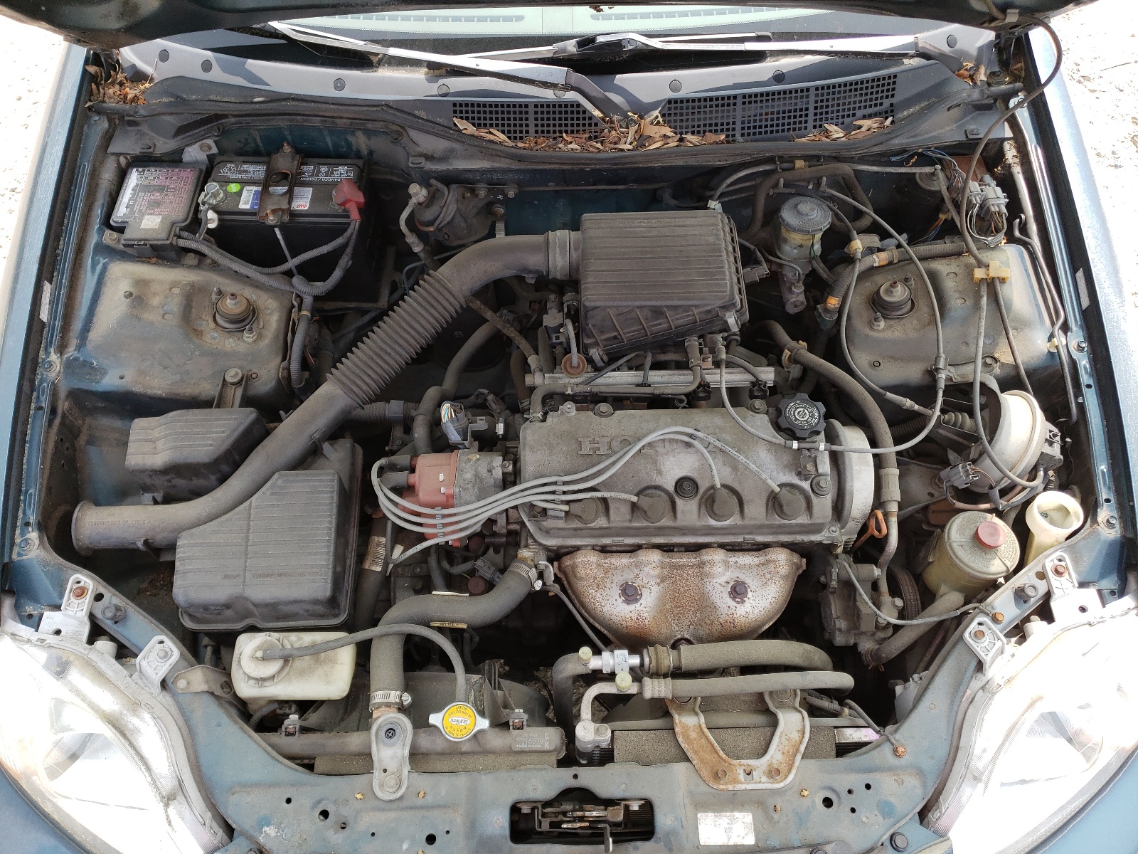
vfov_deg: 53.1
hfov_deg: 67.3
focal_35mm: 26
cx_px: 569
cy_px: 427
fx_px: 855
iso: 50
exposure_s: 1/667
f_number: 1.5
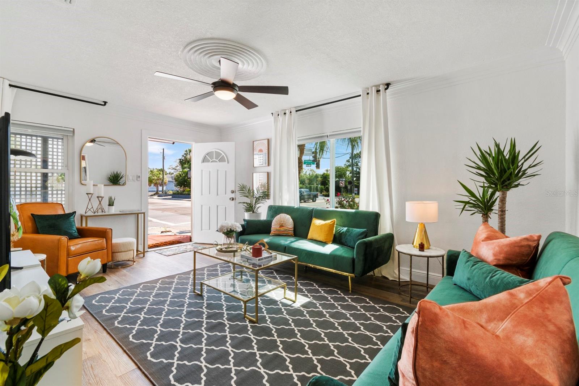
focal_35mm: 15
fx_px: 241
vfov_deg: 77.3
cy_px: 193
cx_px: 290
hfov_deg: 100.4
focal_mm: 10
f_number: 8
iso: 200
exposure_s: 1/20
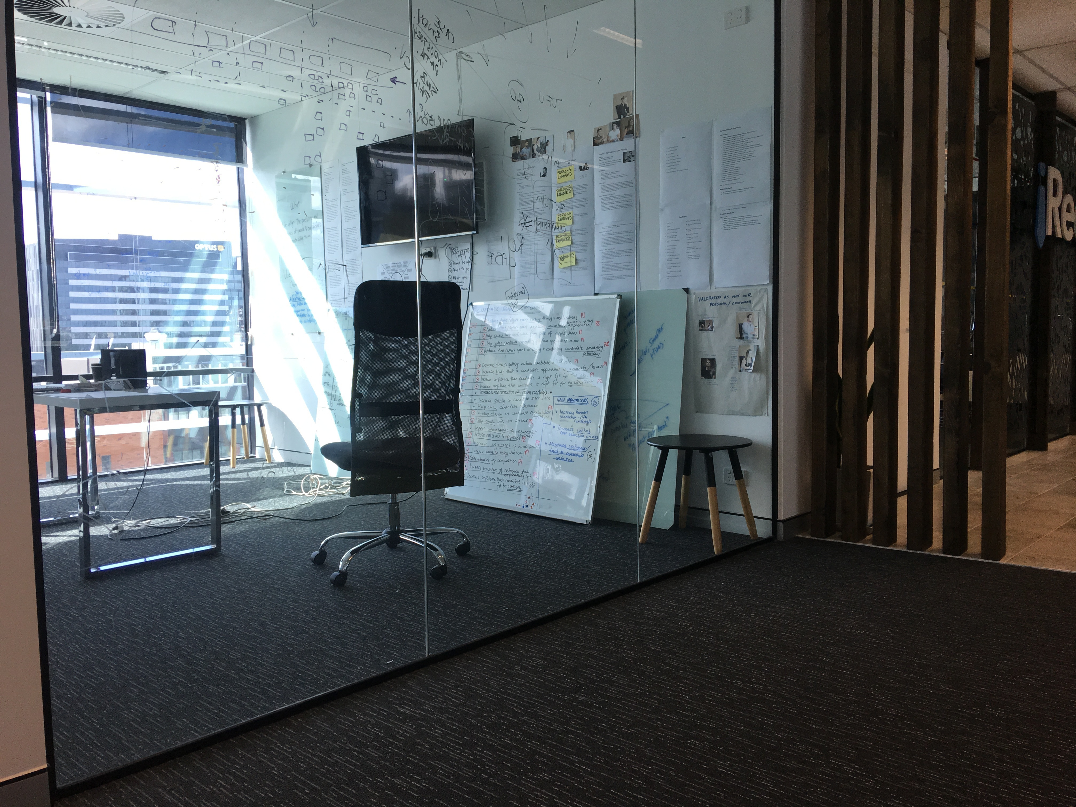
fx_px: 901
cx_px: 538
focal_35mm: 29
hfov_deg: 61.7
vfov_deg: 48.2
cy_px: 404
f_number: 2.2
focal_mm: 4.15
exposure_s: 1/100
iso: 40
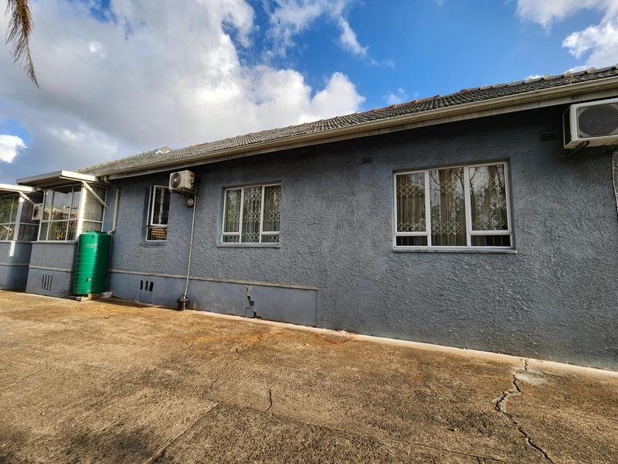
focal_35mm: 13
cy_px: 232
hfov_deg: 106.2
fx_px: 232
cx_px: 309
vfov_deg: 89.9
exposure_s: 1/976
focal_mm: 2.2
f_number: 2.2
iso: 50
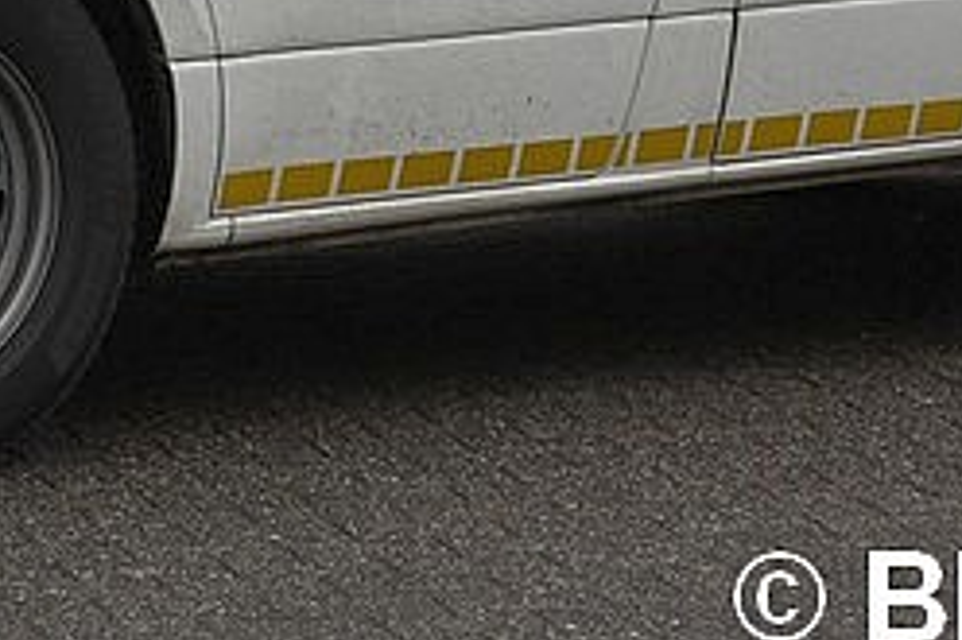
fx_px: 8251
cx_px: 310
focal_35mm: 309
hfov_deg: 6.7
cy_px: -508
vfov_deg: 4.4
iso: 400
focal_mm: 85
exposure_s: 1/200
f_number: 7.1
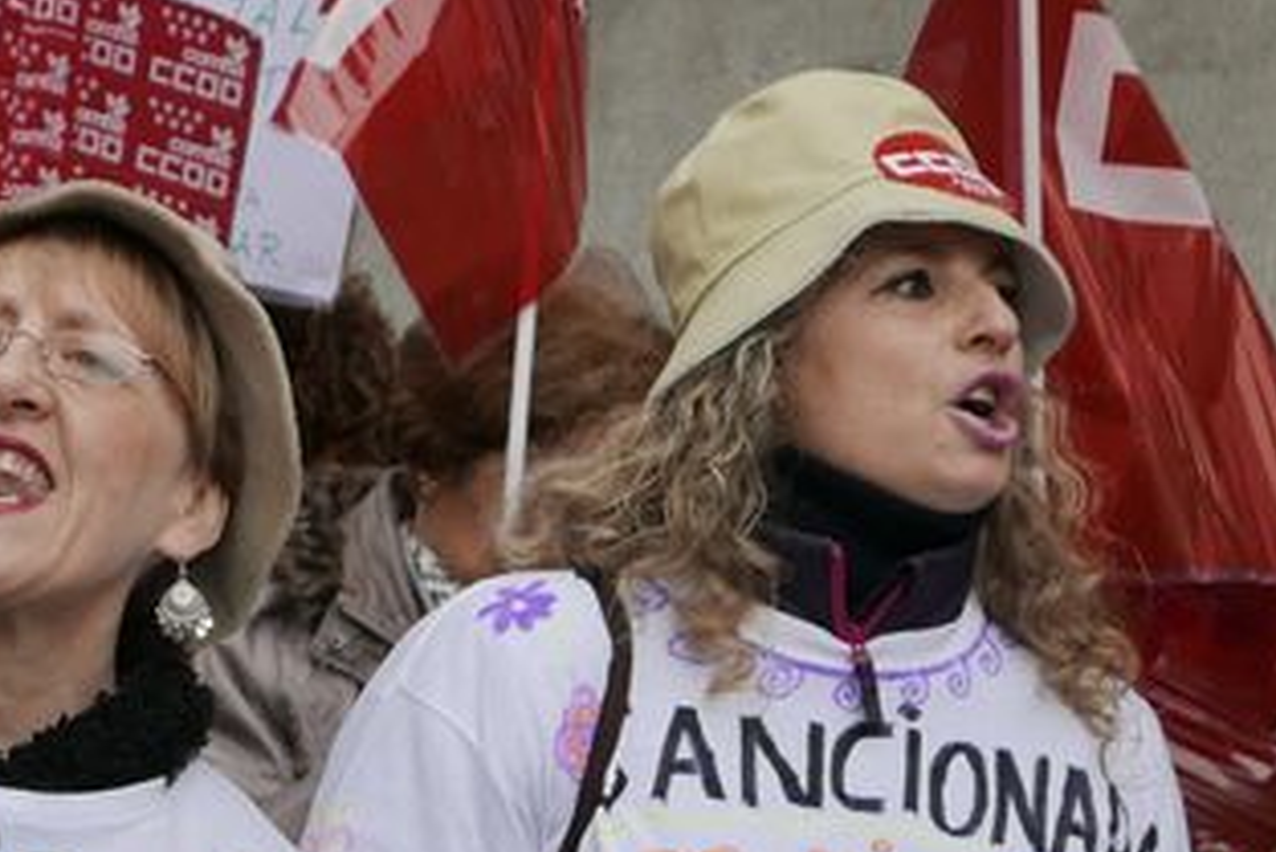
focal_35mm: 84
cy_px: 815
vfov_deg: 16.0
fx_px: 2979
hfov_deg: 23.9
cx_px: 302
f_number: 2.1
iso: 200
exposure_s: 1/2000
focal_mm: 12.5
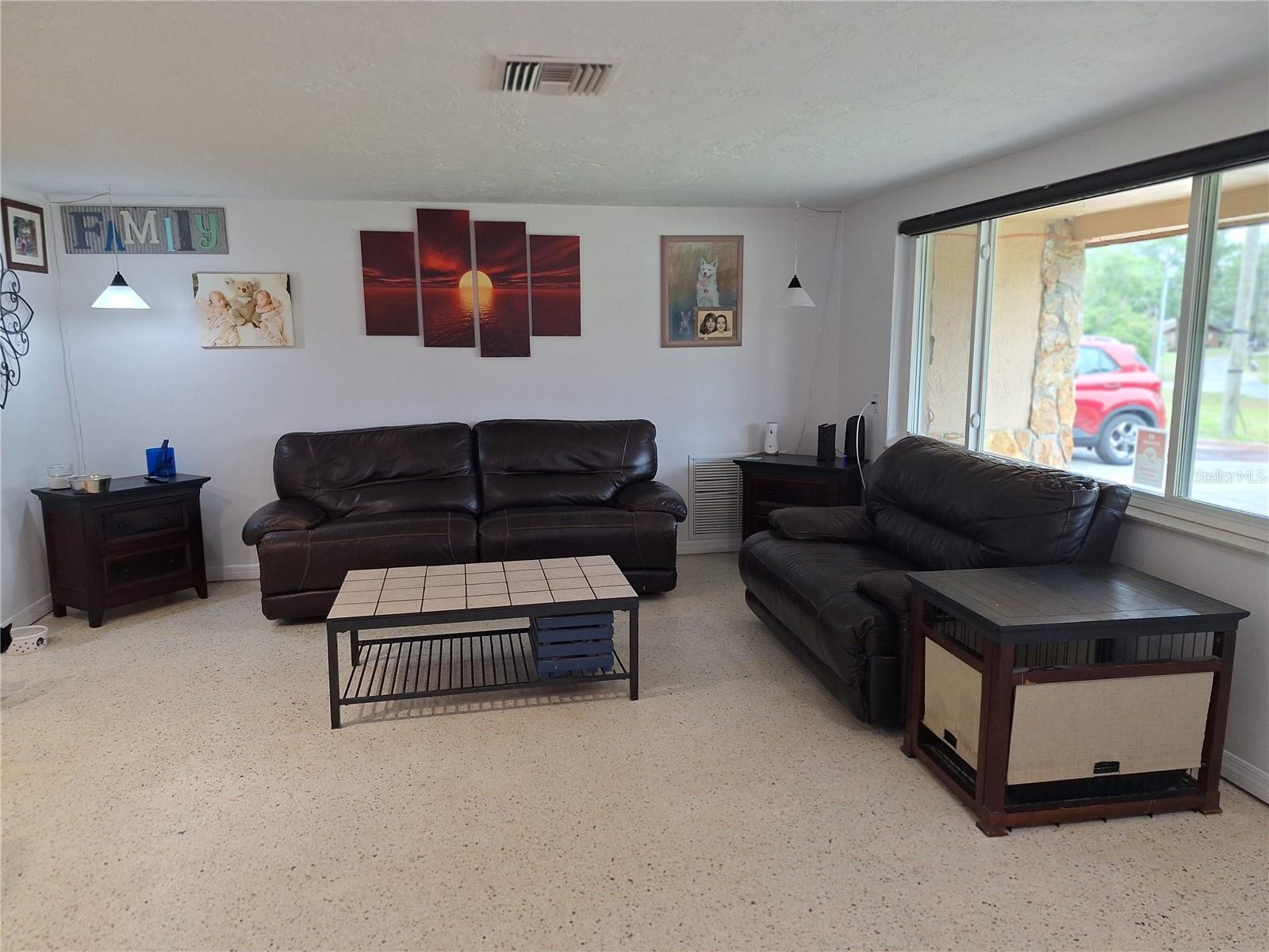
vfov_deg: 58.9
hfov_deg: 73.9
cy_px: 476
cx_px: 634
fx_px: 843
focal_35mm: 23
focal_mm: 5.54
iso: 100
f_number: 1.8
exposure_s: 1/40
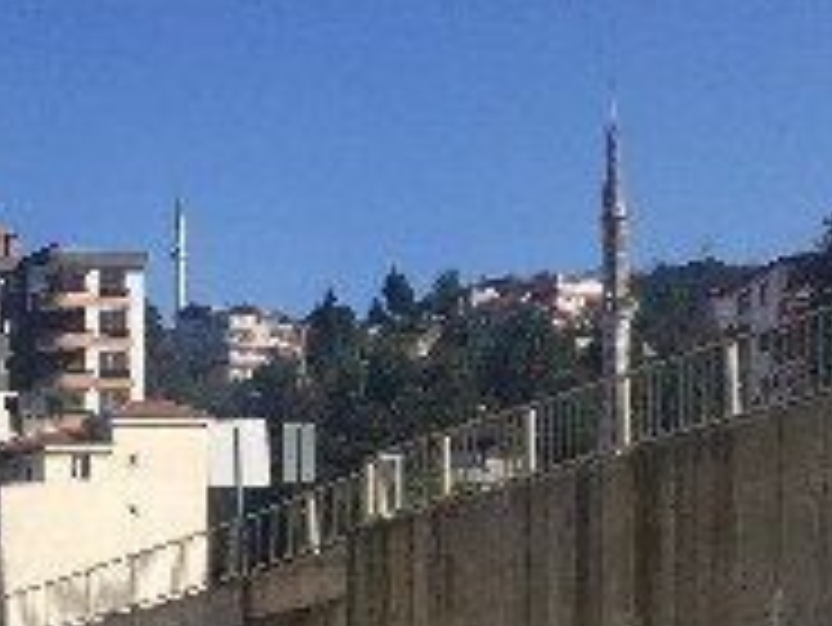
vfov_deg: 13.2
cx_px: -427
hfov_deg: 16.9
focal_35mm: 105
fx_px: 2525
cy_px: 1004
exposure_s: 1/2475
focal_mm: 4.15
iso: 32
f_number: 2.2
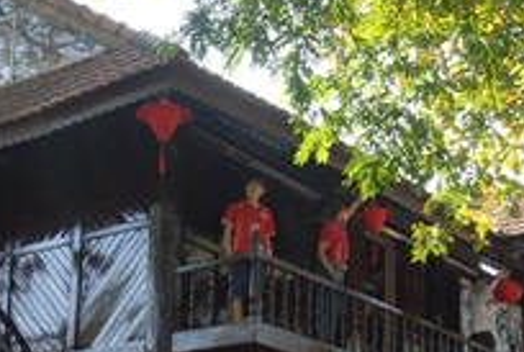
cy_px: 308
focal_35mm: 79
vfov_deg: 17.1
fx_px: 1152
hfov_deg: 25.3
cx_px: 136
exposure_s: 1/160
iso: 320
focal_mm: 24
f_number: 6.3
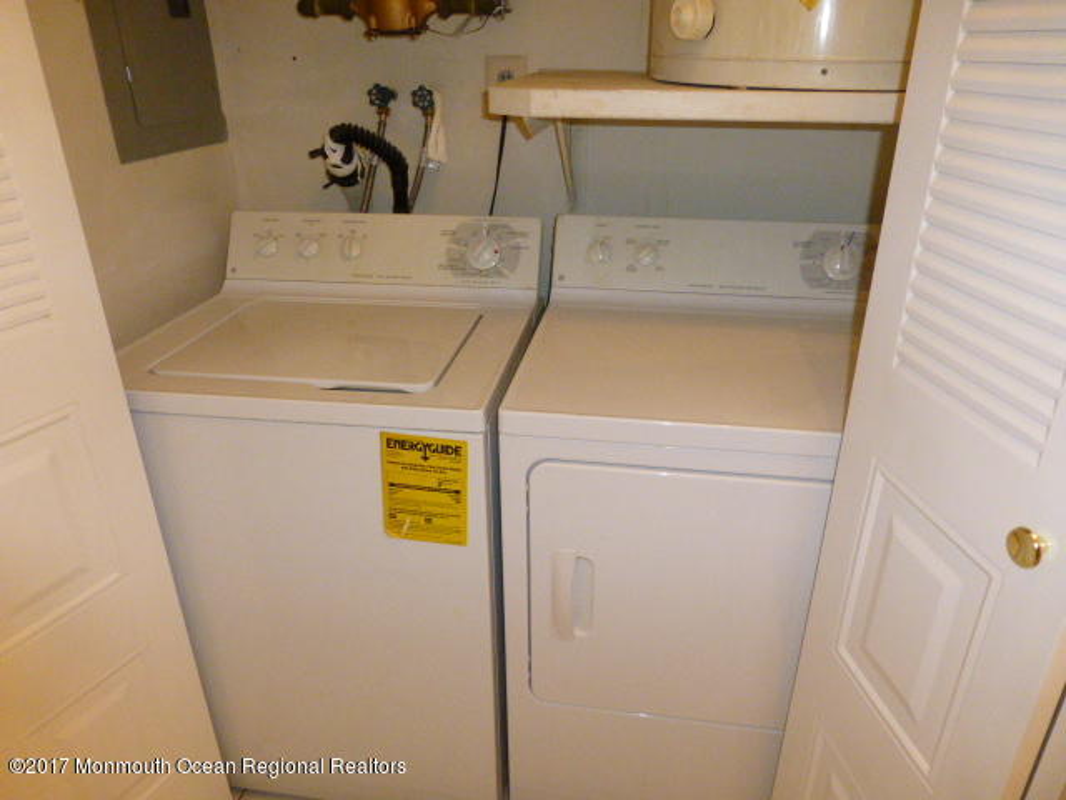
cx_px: 533
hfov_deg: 71.6
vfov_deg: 56.8
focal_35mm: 24
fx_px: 739
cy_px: 400
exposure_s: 1/60
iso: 800
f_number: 3.3
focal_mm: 4.3
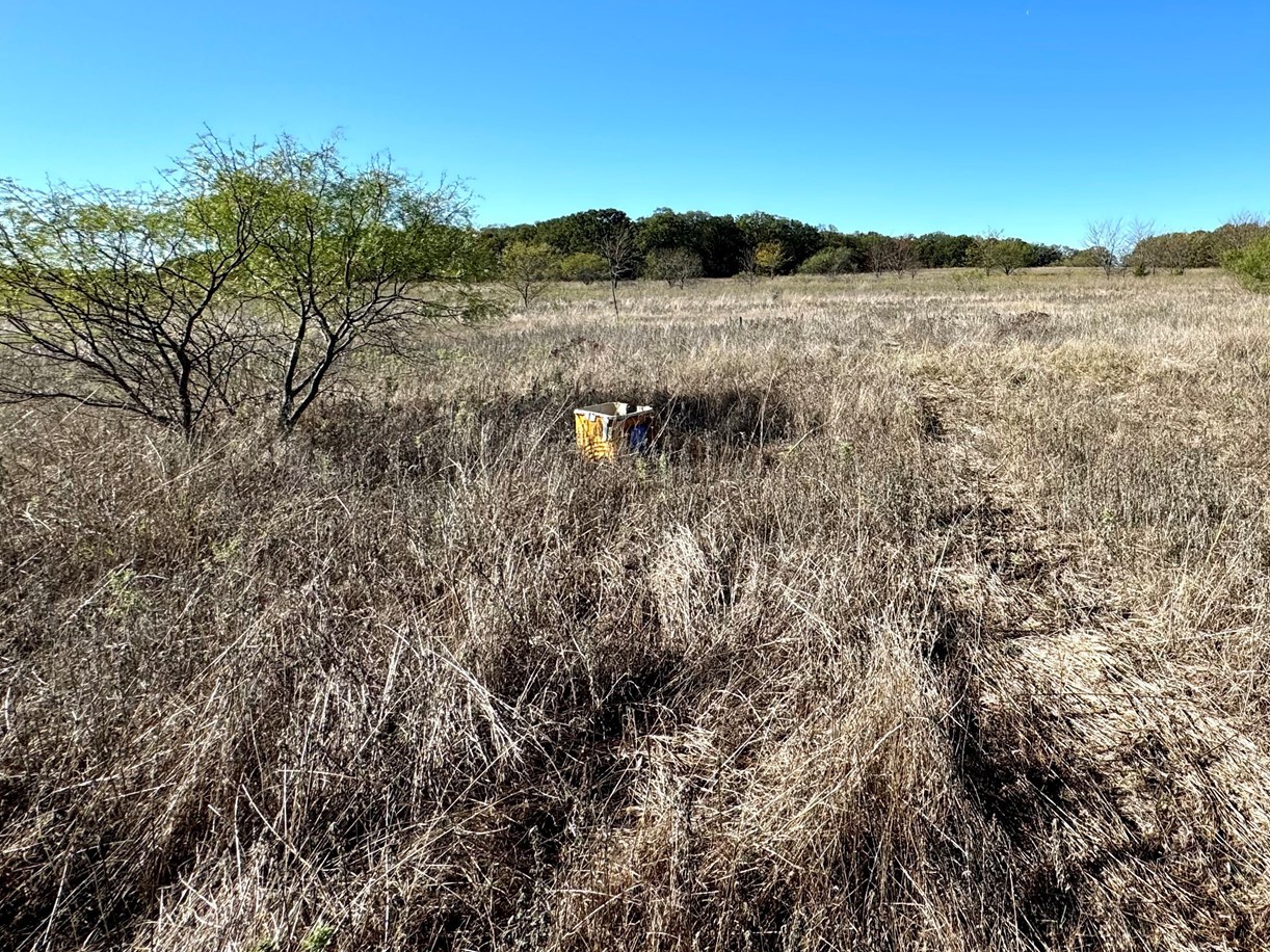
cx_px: 989
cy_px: 334
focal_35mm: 22
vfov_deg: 59.9
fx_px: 807
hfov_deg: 70.0
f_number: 2.2
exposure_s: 1/1748
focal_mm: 2.22
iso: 50
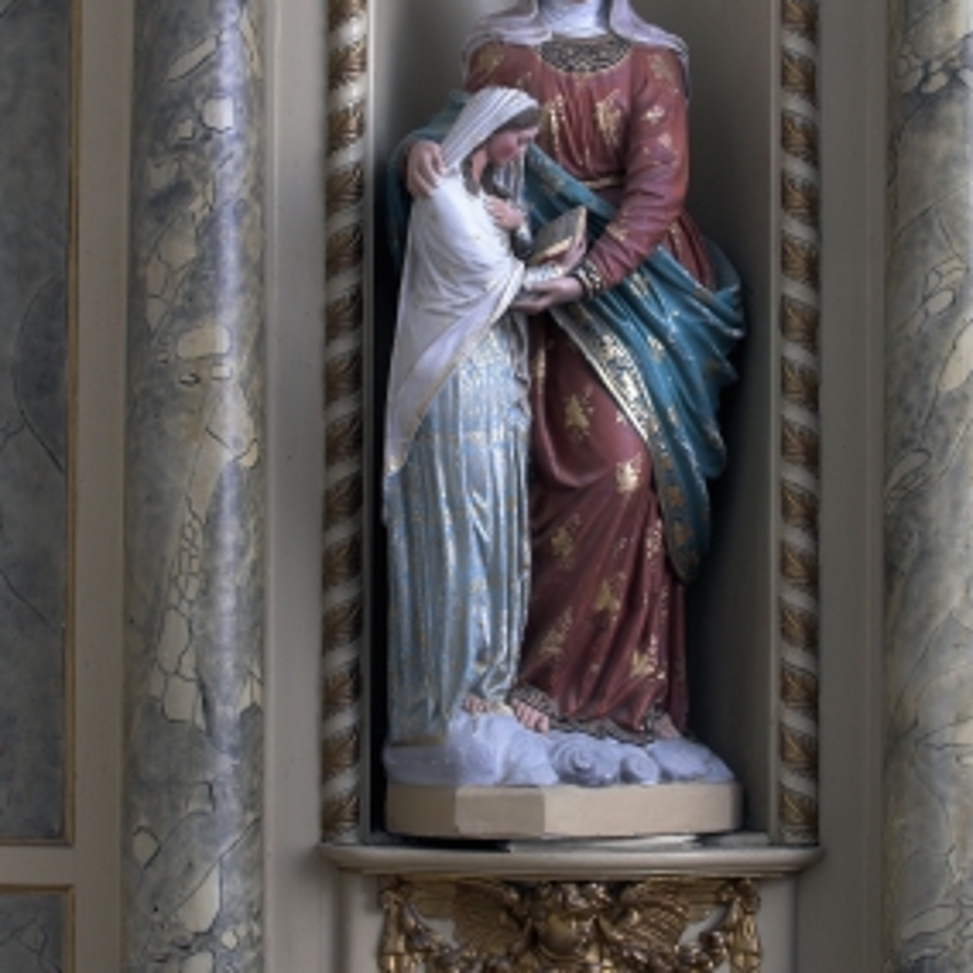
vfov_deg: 10.8
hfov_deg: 10.9
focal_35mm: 161
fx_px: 5120
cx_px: 560
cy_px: 305
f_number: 8
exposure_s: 1/60
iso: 100
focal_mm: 70
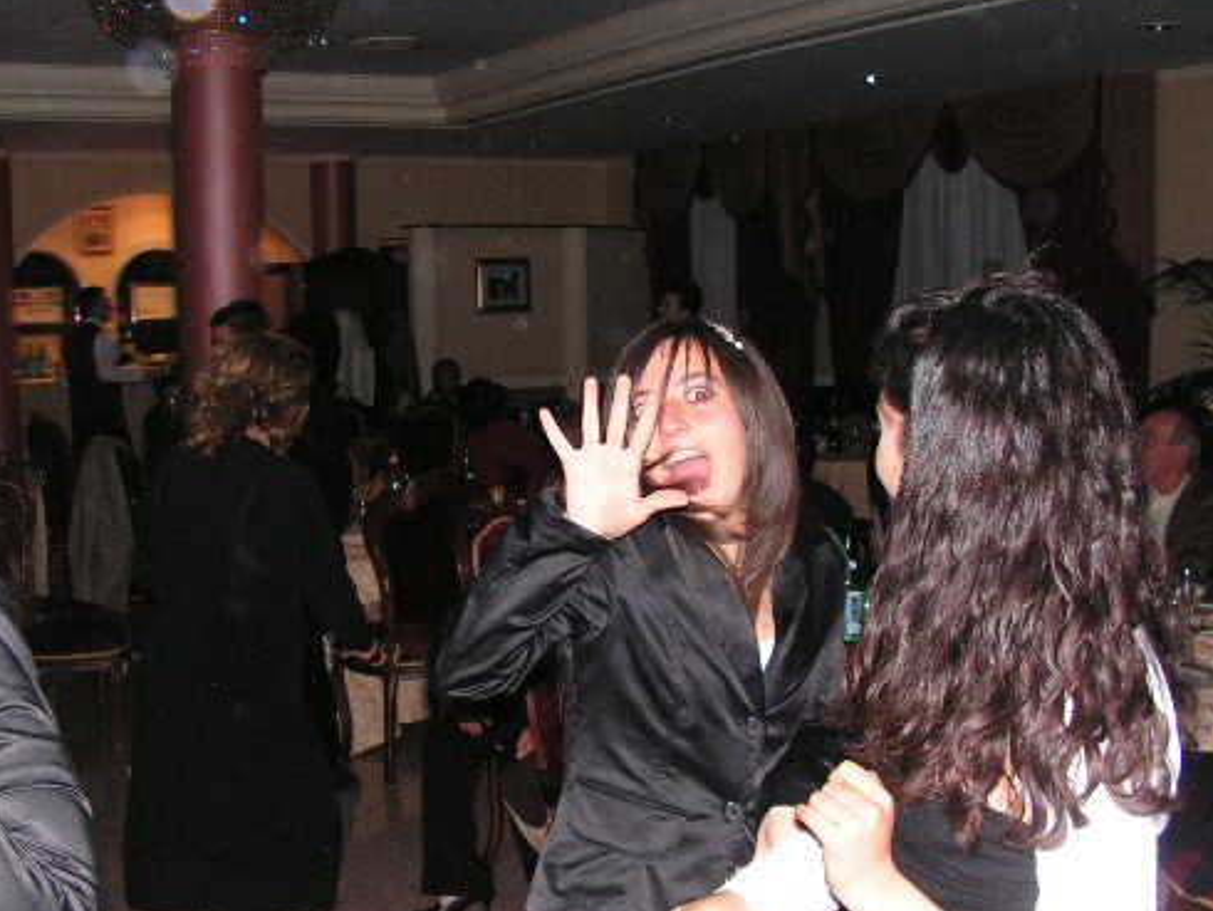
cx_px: 587
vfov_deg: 30.9
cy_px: 525
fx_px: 1648
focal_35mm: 47
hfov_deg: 40.4
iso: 200
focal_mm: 6
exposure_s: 1/40
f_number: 3.2
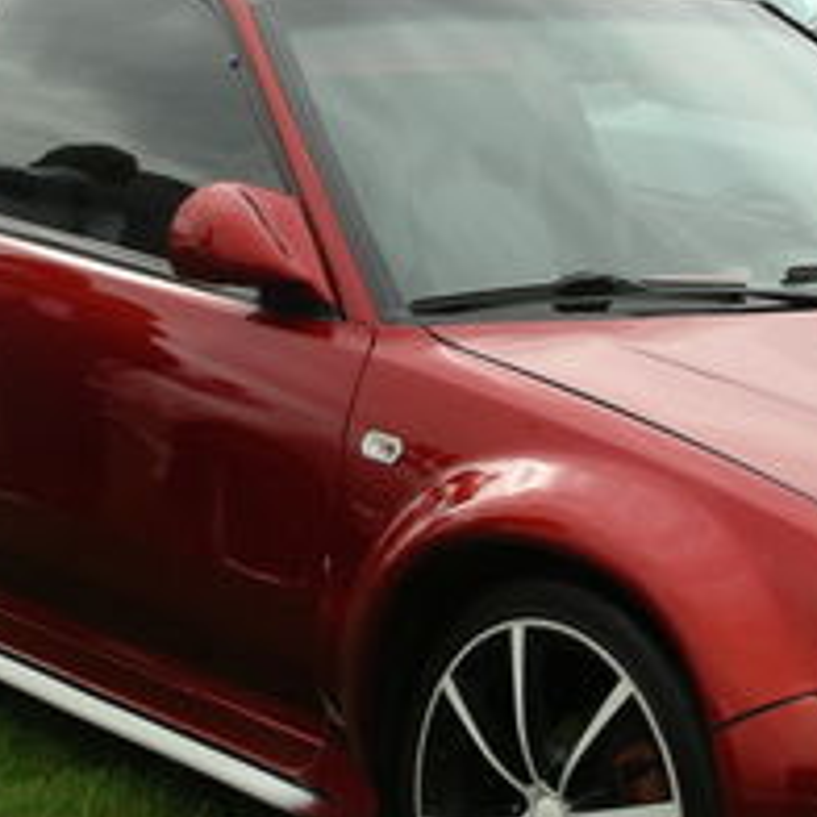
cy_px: 421
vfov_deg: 16.3
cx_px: 346
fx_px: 2857
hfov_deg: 16.3
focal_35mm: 107
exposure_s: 1/400
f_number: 4.3
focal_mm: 7.8
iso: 64
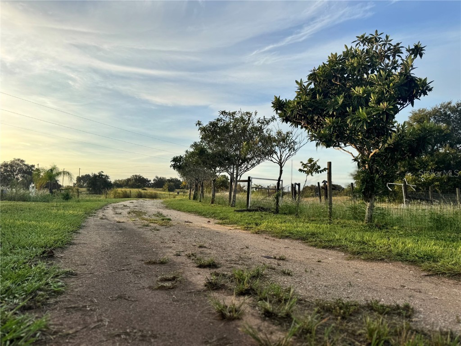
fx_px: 320
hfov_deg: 71.6
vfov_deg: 56.8
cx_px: 230
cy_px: 173
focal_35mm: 24
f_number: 1.78
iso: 80
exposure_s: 1/1637
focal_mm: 6.76
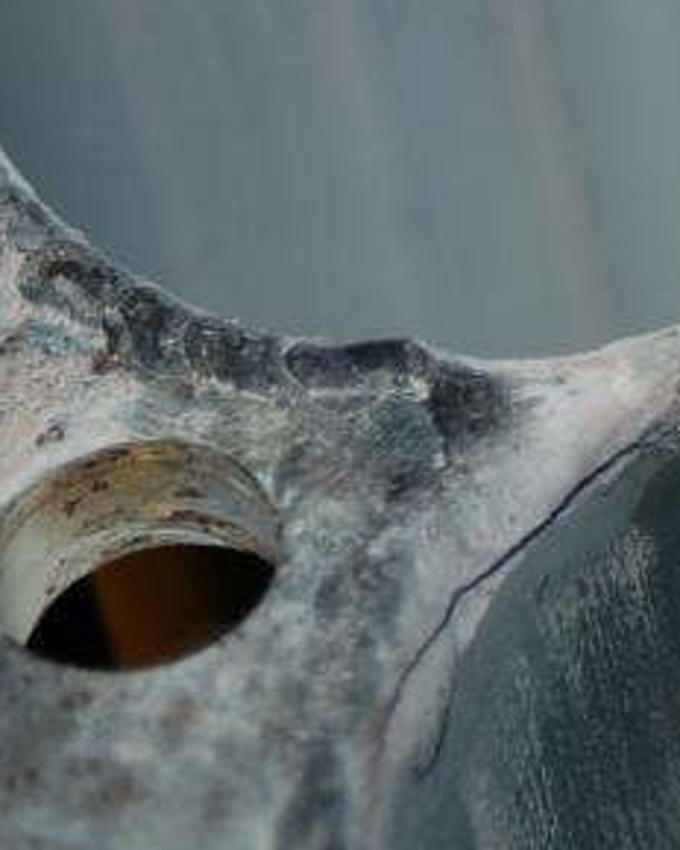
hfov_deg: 3.9
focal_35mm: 398
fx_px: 10012
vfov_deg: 4.9
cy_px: 189
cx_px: 1240
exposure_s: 1/125
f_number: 5.6
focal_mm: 80
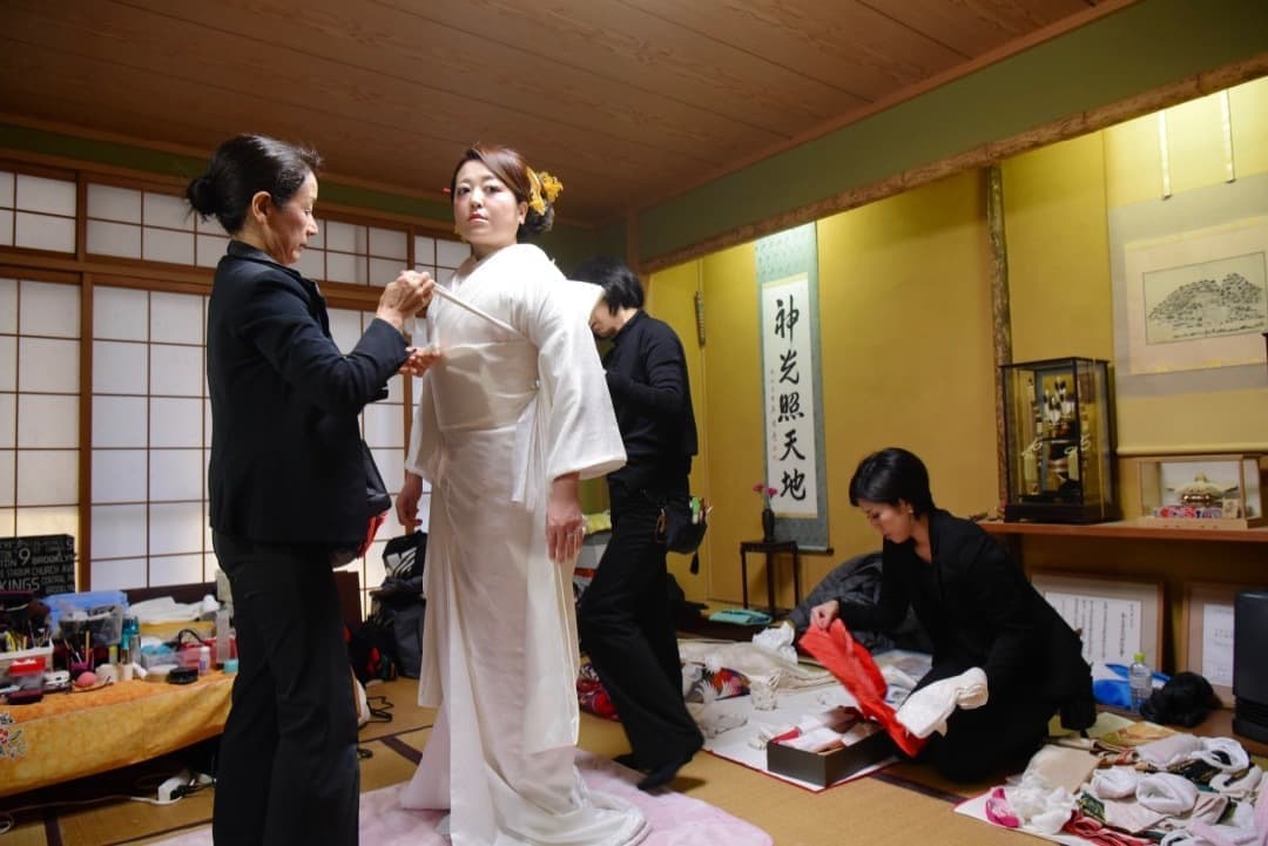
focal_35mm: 24
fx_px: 846
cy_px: 423
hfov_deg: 73.7
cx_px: 634
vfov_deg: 53.2
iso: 4000
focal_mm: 24
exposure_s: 1/80
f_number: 5.6
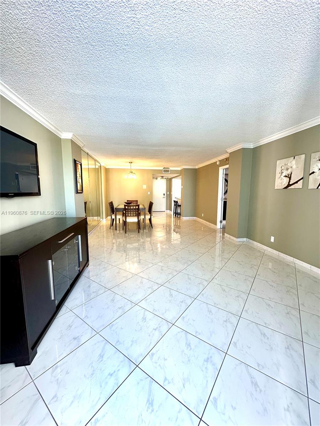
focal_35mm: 14
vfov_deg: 102.1
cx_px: 160
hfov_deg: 85.7
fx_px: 173
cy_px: 213
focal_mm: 2.22
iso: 160
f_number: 2.2
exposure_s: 1/120
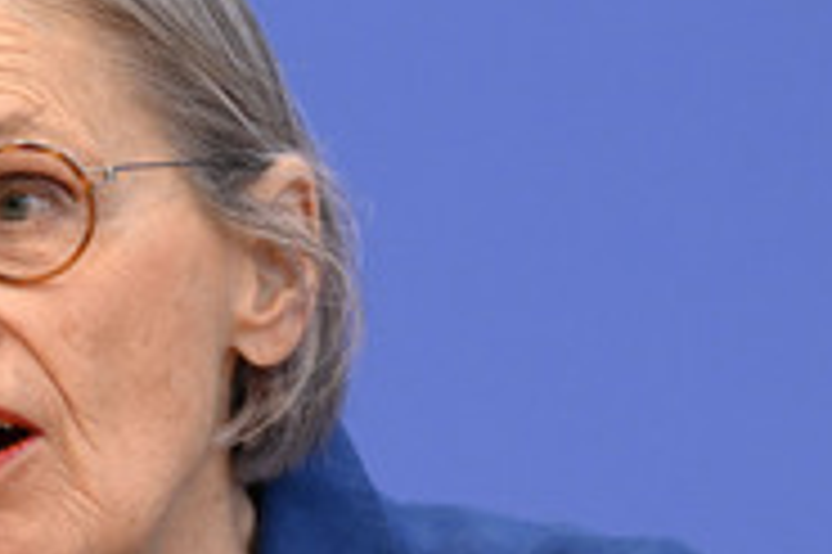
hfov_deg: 6.2
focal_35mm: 330
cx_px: -74
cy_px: 446
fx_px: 7620
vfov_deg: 4.2
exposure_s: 1/640
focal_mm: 135
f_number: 5.6
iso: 5000
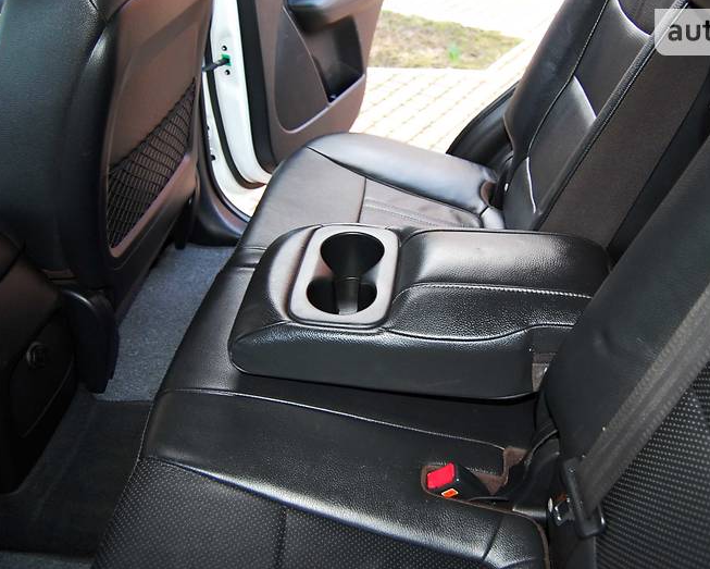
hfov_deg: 57.0
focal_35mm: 31
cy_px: 285
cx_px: 393
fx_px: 652
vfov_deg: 47.1
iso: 400
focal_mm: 18
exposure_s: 1/60
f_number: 3.5
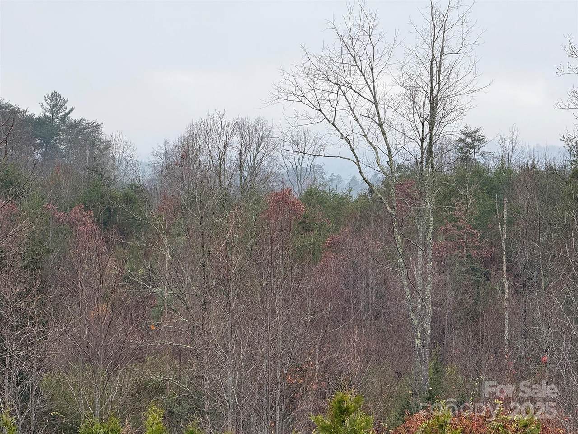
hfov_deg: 16.4
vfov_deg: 12.3
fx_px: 2004
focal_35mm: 120
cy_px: 217
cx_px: 289
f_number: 2.8
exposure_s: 1/227
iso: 50
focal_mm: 15.66
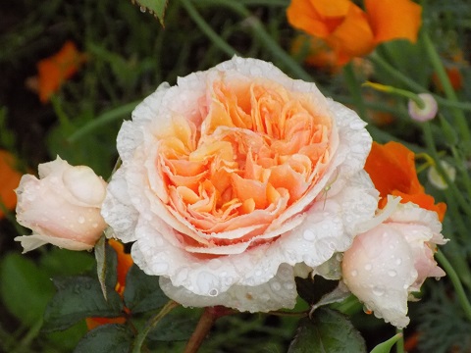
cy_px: 176
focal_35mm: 190
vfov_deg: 7.8
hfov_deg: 10.4
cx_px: 236
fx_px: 2585
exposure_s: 1/30
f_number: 5.4
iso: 400
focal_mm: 33.7
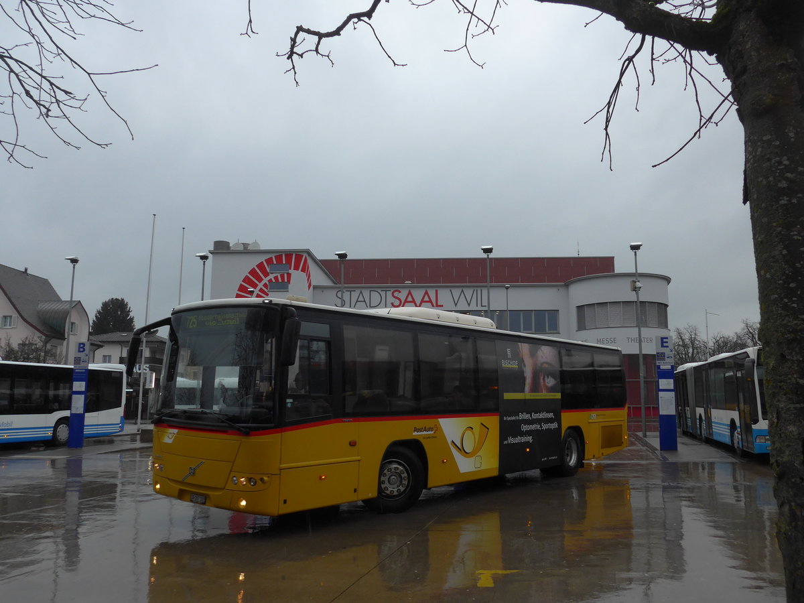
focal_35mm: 29
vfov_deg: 48.2
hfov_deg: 61.7
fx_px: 674
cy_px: 302
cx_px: 402
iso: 200
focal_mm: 6
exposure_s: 1/250
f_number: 2.8
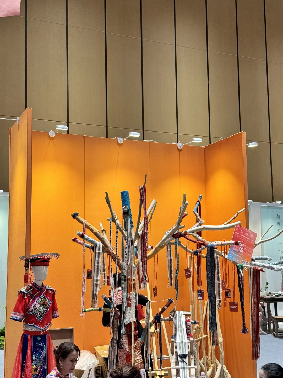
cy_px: 189
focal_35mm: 48
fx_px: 523
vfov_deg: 39.7
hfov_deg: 30.3
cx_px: 142
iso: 200
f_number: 1.78
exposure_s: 1/60
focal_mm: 6.76
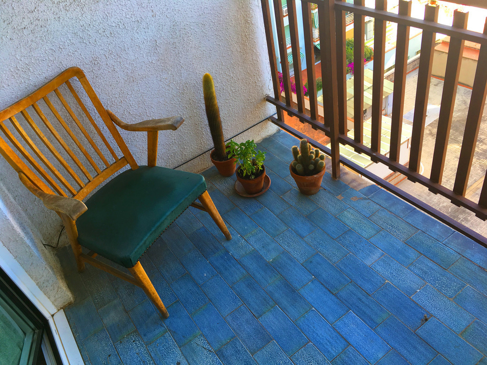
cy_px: 182
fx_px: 408
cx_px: 244
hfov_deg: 61.7
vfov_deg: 48.2
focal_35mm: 29
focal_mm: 4.15
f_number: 2.2
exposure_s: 1/121
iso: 25
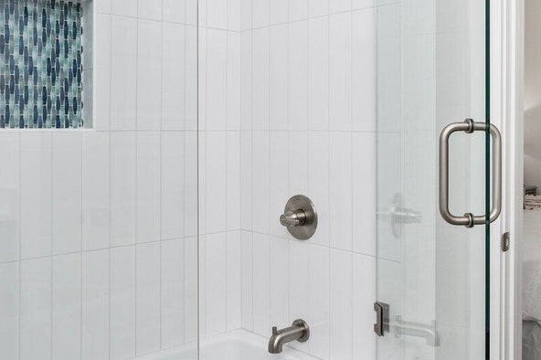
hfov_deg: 48.1
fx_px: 605
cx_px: 250
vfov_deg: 32.8
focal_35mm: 40
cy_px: 116
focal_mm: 15.5
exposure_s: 1/60
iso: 320
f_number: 9
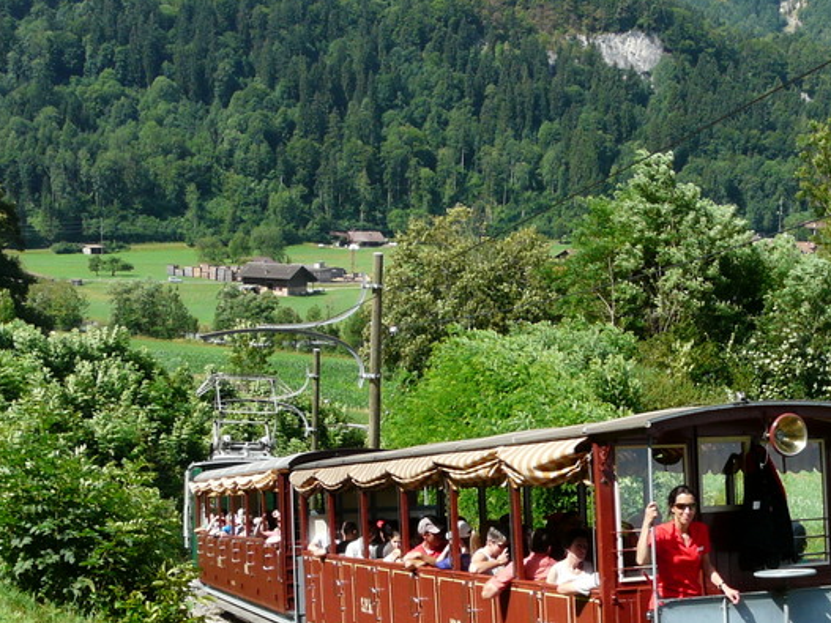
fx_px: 1320
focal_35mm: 55
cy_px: 543
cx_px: 602
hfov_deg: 34.4
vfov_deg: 25.8
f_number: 5.6
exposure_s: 1/200
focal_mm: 4.7
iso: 100
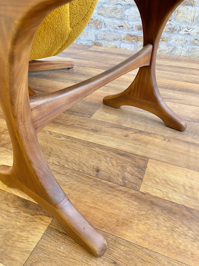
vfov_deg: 67.3
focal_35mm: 26
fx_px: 199
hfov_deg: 53.1
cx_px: 100
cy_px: 133
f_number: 1.8
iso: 160
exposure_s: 1/50
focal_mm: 4.25
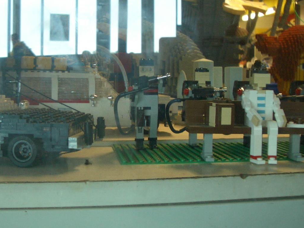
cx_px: 113
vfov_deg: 26.5
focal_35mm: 55
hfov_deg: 34.7
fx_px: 483
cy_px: 95
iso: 100
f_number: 2.6
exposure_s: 1/15
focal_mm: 5.8
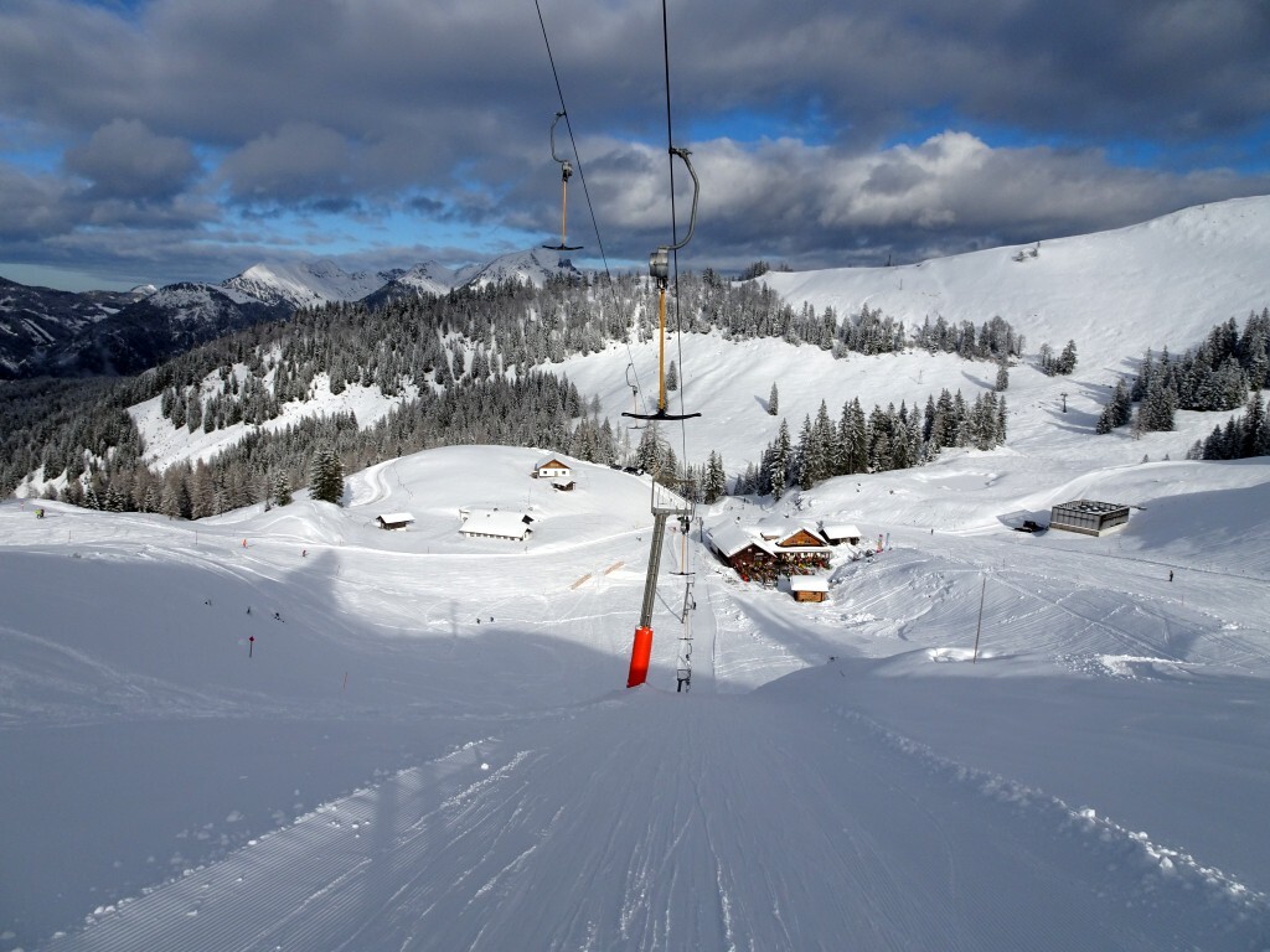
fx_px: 881
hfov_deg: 71.6
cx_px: 635
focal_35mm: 24
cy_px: 476
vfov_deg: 56.8
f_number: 3.5
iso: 80
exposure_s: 1/2000
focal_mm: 4.1
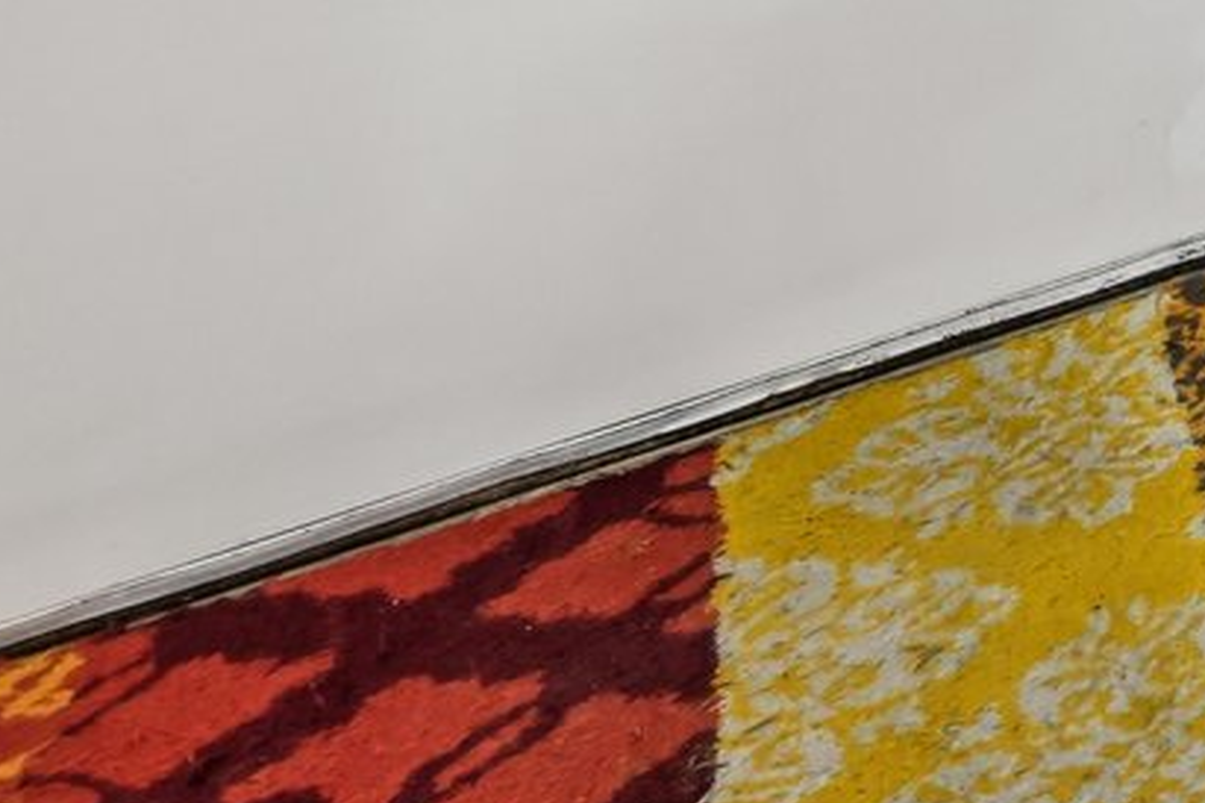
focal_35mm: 70
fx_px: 2342
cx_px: 2821
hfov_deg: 15.7
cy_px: -1172
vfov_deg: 13.6
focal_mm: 14
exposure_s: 1/6
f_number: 8
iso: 400
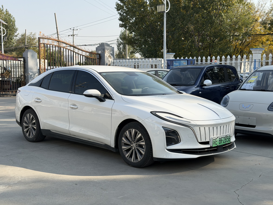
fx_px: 379
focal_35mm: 48
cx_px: 136
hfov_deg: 39.7
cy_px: 102
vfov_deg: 30.3
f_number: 1.78
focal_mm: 6.76
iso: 64
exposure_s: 1/3226
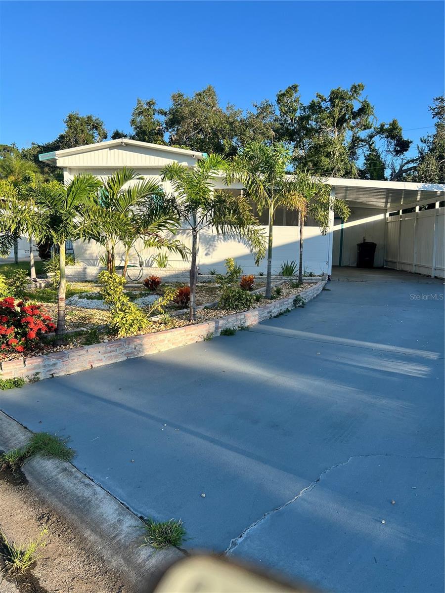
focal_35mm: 26
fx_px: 446
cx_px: 222
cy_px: 296
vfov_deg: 67.3
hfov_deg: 53.1
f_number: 1.5
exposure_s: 1/1669
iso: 50
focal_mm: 5.7
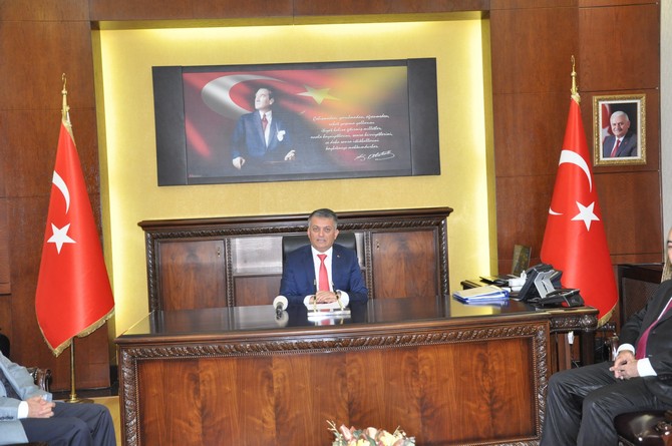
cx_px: 336
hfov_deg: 46.4
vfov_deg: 31.8
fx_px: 783
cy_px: 223
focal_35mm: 42
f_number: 5
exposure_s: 1/60
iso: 1600
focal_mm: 28
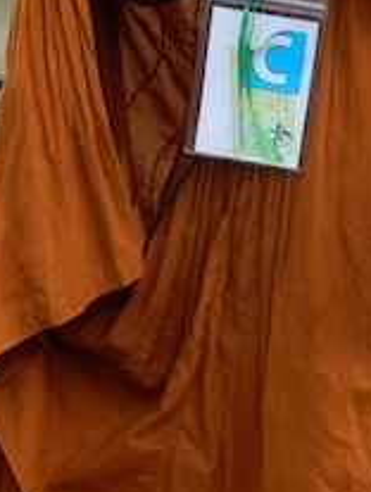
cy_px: 108
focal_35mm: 196
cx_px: 277
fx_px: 2792
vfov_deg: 10.1
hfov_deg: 7.6
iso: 125
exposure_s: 1/250
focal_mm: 7.6
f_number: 4.2
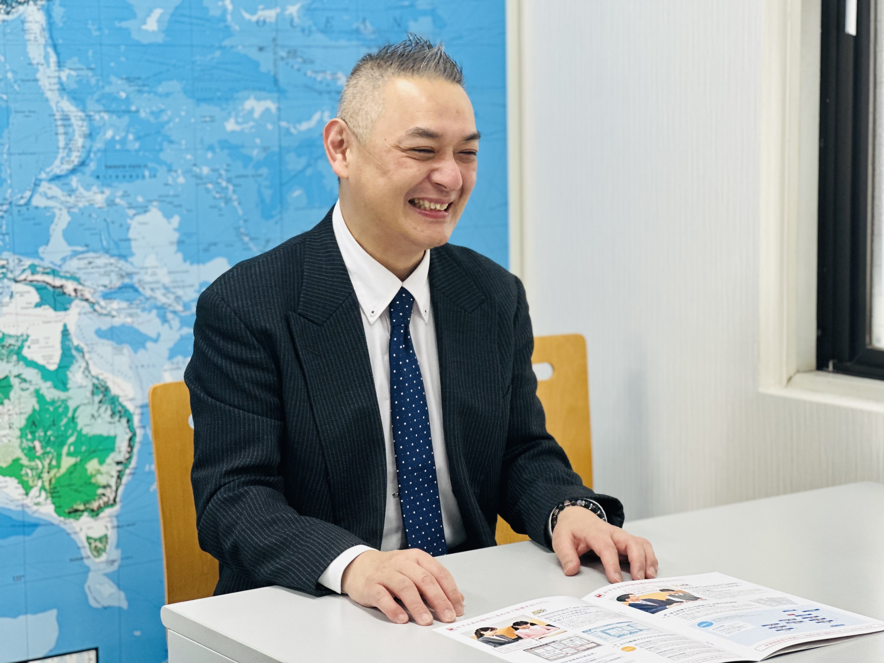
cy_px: 332
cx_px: 442
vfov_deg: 19.1
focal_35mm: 77
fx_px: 1966
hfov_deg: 25.3
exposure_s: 1/100
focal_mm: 9
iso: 200
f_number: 2.8
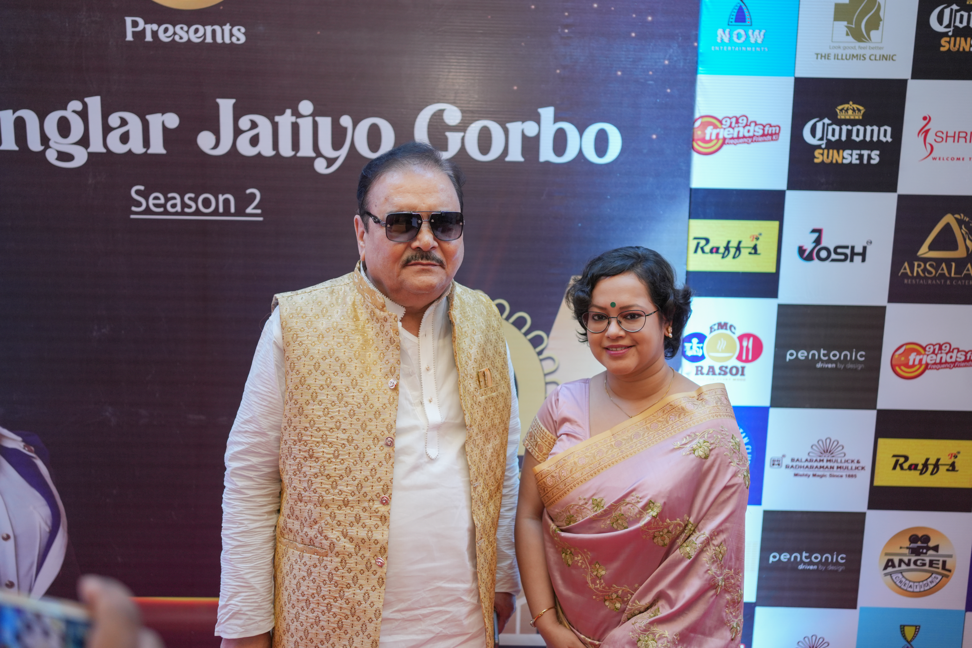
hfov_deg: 54.4
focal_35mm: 35
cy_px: 324
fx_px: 945
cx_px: 486
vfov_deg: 37.9
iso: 800
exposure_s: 1/200
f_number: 2.5
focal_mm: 35
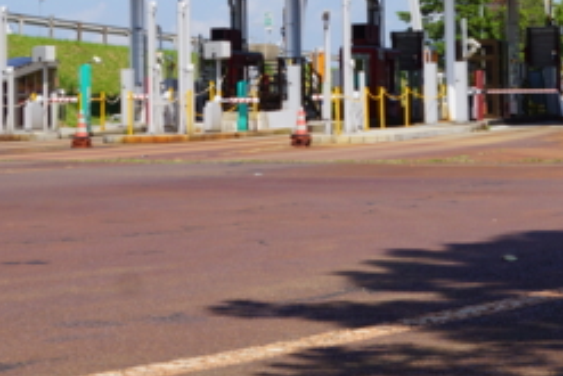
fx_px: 1518
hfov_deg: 20.6
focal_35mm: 97
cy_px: -35
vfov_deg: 13.8
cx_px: 515
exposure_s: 1/125
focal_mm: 20
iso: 100
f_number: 13
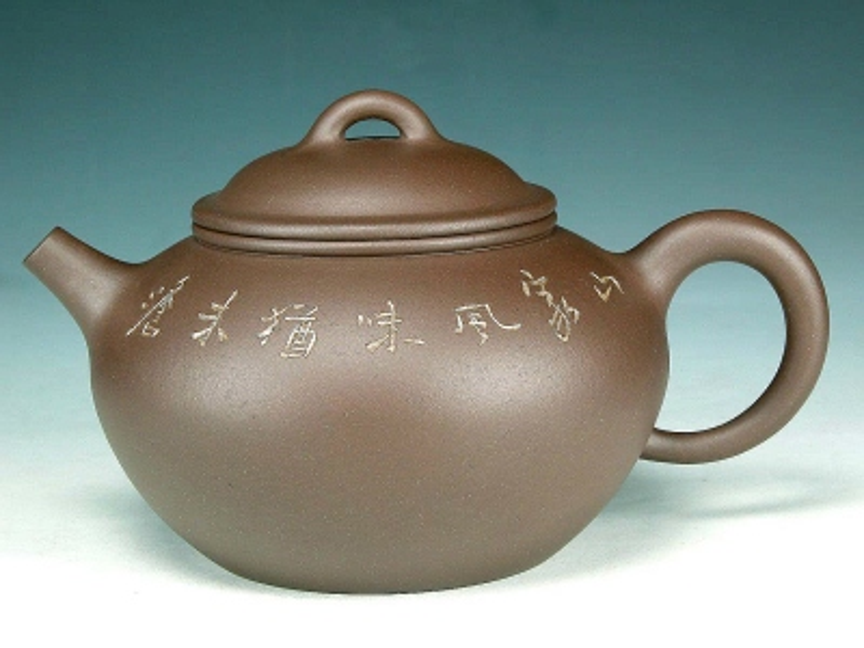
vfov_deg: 15.1
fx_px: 2446
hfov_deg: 20.0
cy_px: 324
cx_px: 432
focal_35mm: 98
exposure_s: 1/5.4
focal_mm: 25.4
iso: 100
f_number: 7.3
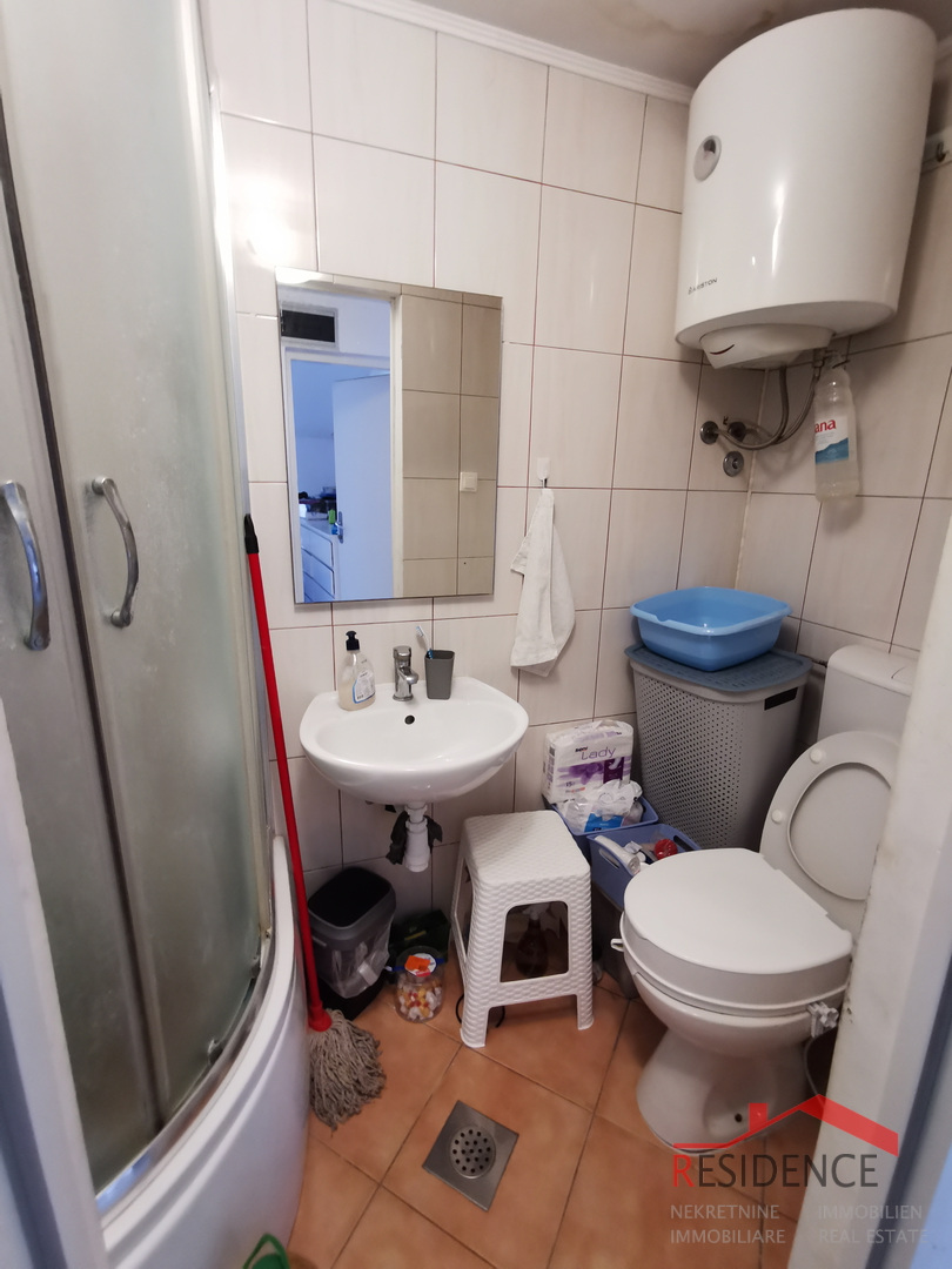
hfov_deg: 78.1
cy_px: 634
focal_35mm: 16
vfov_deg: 94.5
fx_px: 587
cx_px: 476
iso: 500
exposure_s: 1/24
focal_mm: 2.35
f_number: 2.2
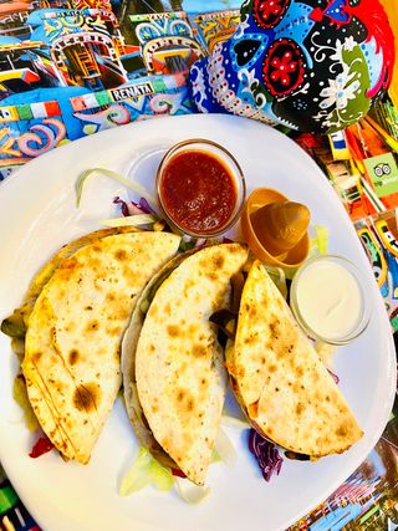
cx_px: 199
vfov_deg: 67.3
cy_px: 266
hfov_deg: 53.0
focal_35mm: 26
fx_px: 399
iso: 400
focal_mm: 5.7
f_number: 1.5
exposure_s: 1/50
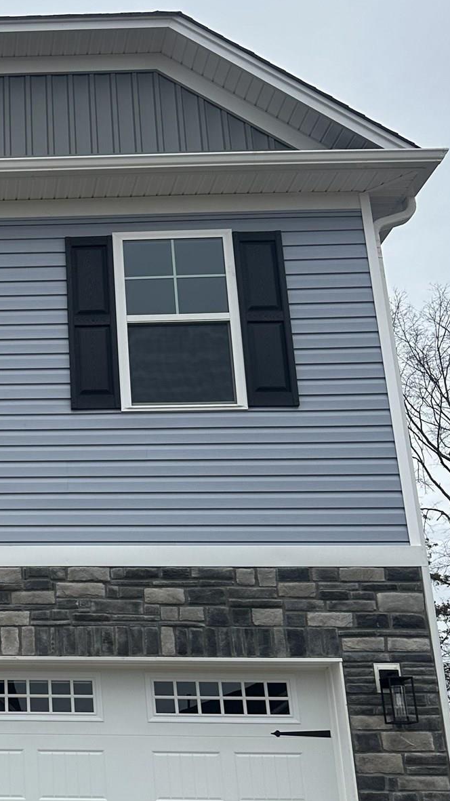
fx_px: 1082
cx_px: -83
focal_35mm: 51
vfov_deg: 40.4
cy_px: 473
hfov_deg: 21.8
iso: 80
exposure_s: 1/2967
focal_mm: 6.86
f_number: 1.78
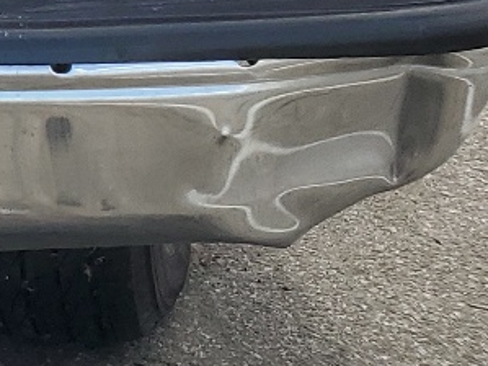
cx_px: -591
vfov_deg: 10.1
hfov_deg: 12.1
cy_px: -299
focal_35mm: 139
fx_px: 1959
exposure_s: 1/1429
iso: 50
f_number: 1.5
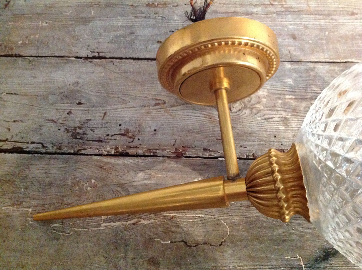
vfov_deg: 40.6
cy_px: 135
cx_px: 181
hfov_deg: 52.7
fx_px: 365
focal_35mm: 35
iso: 800
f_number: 2.4
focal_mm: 4.28
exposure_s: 1/15
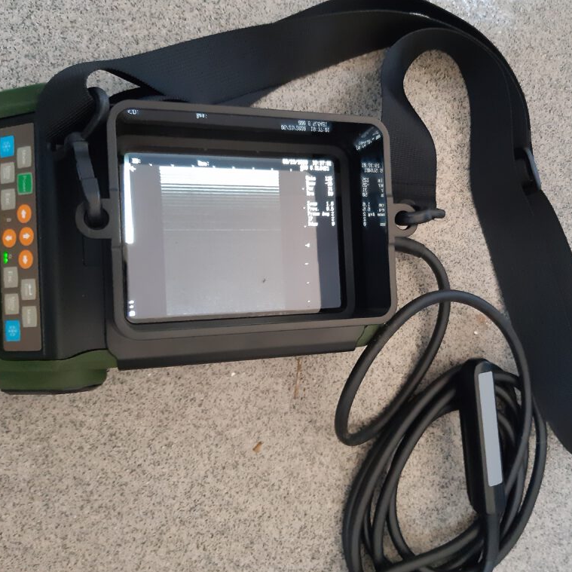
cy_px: 288
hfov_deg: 52.2
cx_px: 341
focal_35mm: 31
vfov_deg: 52.5
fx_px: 580
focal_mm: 3.92
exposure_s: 1/25
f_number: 1.7
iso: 640
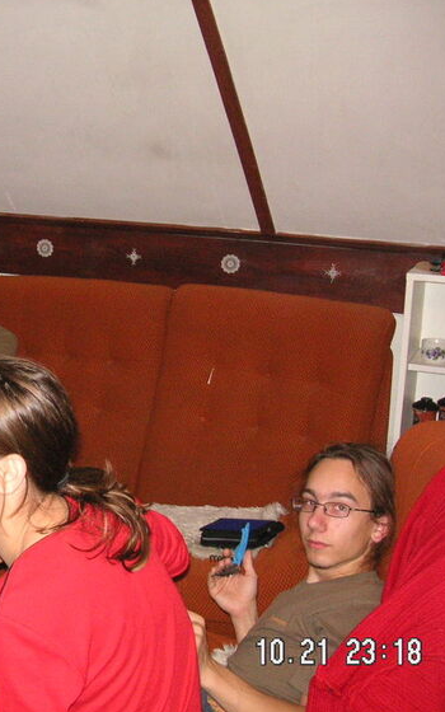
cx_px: -17
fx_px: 1087
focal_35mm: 56
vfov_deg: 36.3
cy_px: 345
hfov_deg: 22.1
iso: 160
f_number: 2.8
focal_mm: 6.1
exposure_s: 1/45
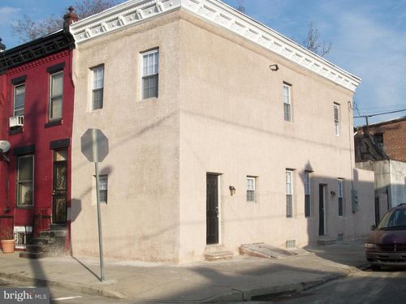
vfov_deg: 34.3
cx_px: 203
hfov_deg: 44.8
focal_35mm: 42
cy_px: 152
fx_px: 493
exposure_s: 1/234
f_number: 6.3
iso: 64
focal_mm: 7.1
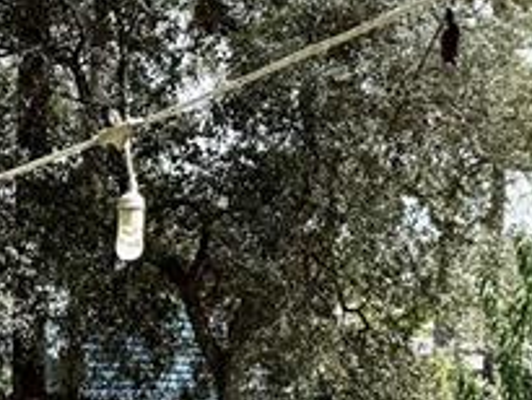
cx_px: -151
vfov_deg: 12.2
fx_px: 1845
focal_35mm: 120
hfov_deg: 15.6
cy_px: 405
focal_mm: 6.76
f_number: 1.78
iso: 80
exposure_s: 1/2232
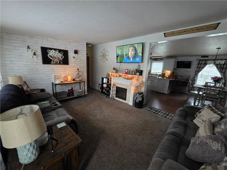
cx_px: 114
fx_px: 85
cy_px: 85
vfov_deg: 89.9
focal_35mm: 13
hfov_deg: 106.2
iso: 640
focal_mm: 2.2
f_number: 1.9
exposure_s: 1/50.3
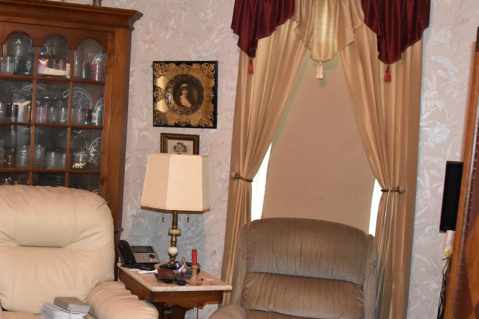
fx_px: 665
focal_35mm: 50
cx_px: 121
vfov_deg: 27.0
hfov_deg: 38.6
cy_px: 171
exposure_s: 1/60
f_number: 3.5
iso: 3600
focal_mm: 18
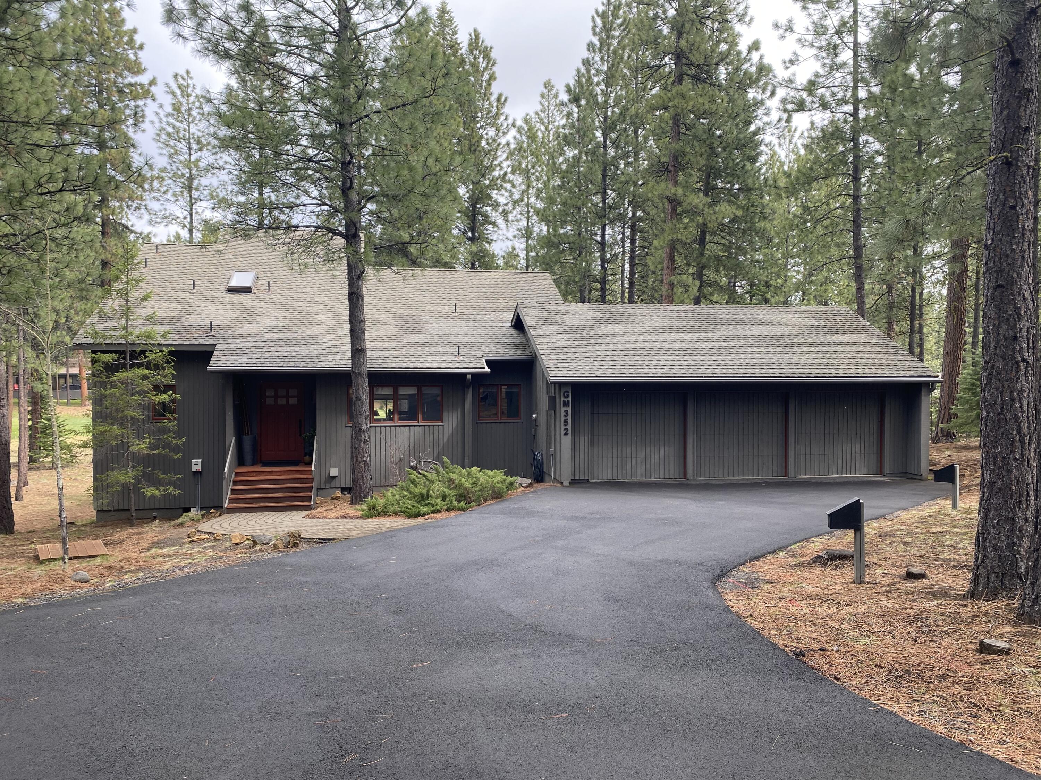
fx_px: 782
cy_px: 390
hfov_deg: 67.3
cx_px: 520
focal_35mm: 26
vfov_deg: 53.1
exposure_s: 1/404
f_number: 1.8
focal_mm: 4.25
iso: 32
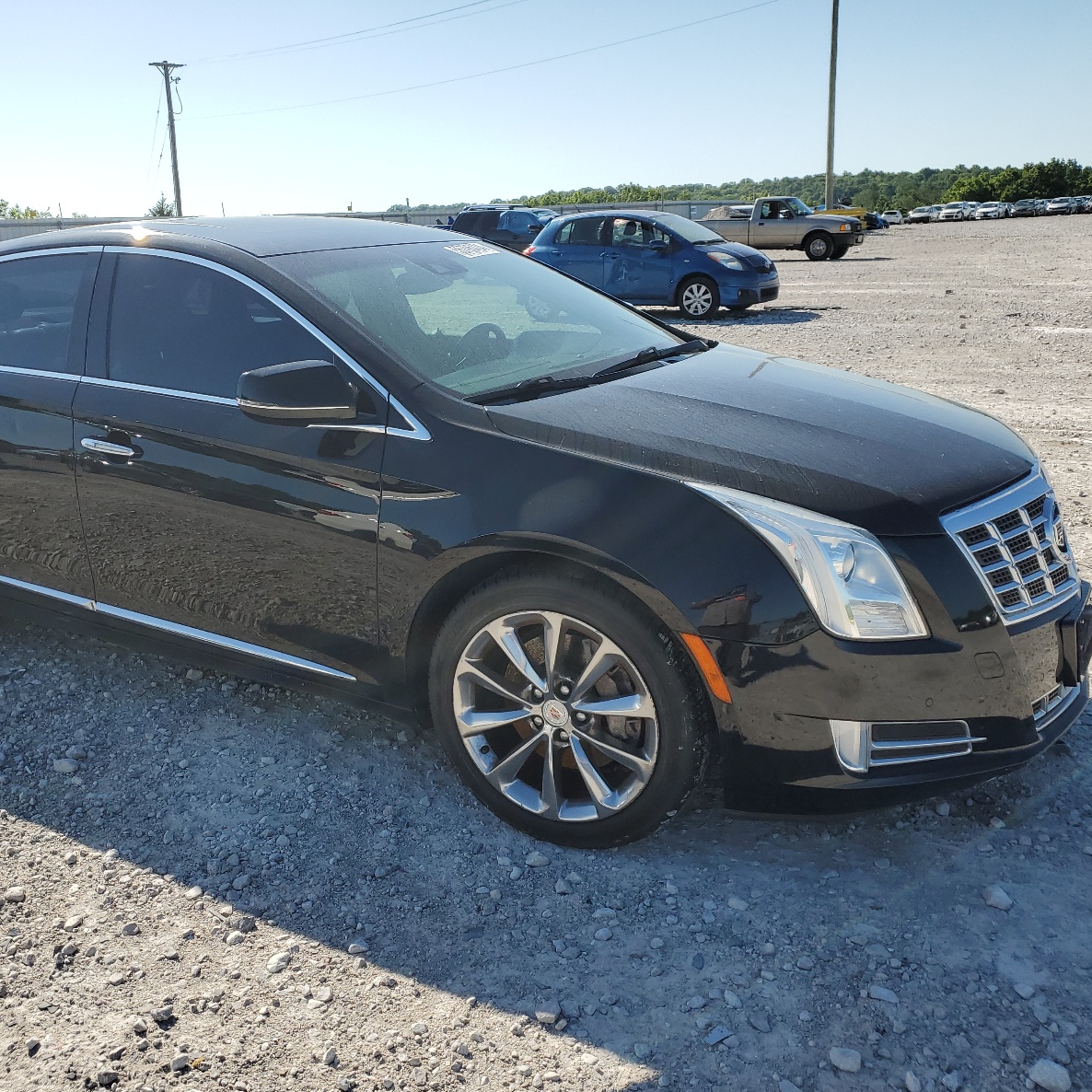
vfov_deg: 52.5
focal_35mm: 31
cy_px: 549
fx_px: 1106
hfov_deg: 52.2
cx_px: 448
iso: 50
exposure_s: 1/3333
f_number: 1.5
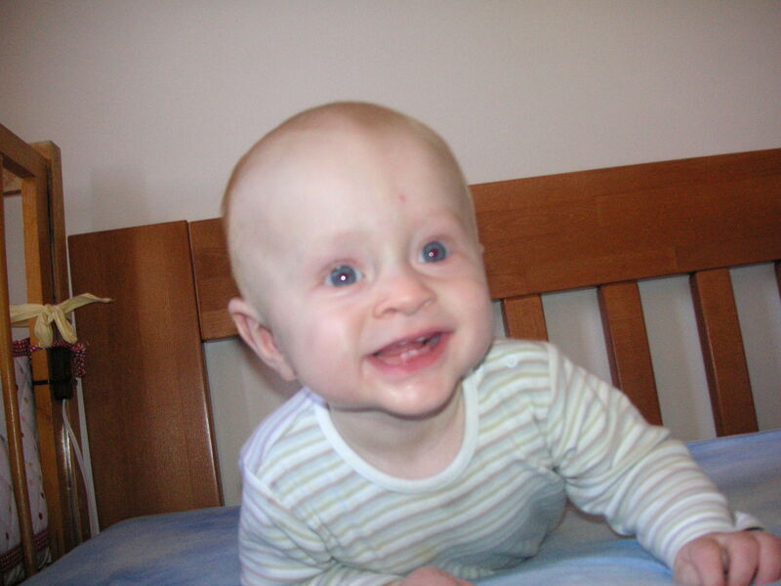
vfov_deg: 38.7
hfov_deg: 50.1
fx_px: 835
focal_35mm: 37
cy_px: 293
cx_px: 390
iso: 160
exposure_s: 1/45
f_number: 2.8
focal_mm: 6.1
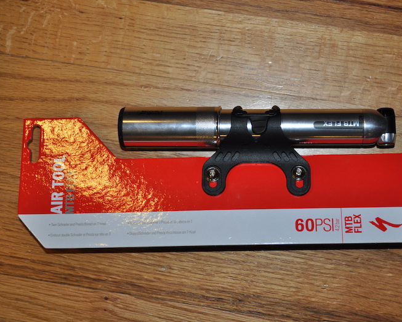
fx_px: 737
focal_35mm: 62
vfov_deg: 24.6
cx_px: 231
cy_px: 161
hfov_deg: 30.4
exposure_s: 1/60
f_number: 5
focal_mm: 36
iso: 640
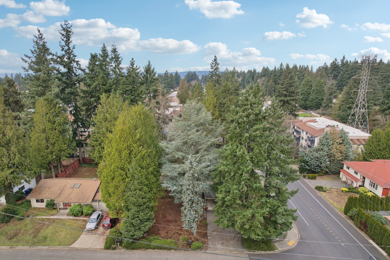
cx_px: 195
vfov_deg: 57.2
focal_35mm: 22
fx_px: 238
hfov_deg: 78.6
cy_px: 130
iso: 100
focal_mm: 8.4
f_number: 2.8
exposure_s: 1/640
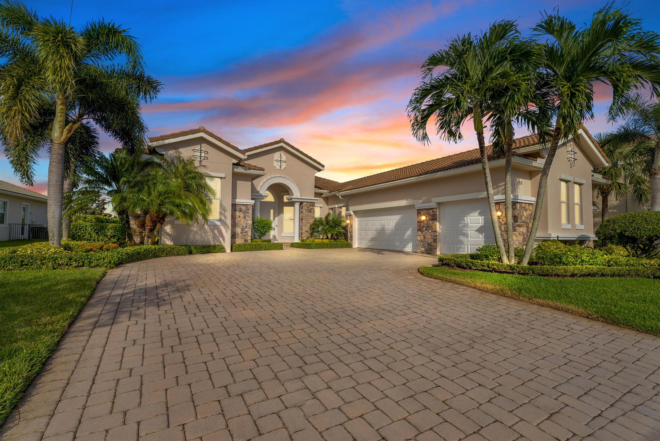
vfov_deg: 73.8
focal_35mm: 16
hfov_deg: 96.7
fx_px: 293
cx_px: 330
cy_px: 220
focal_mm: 16
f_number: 9
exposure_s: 1/15
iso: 100
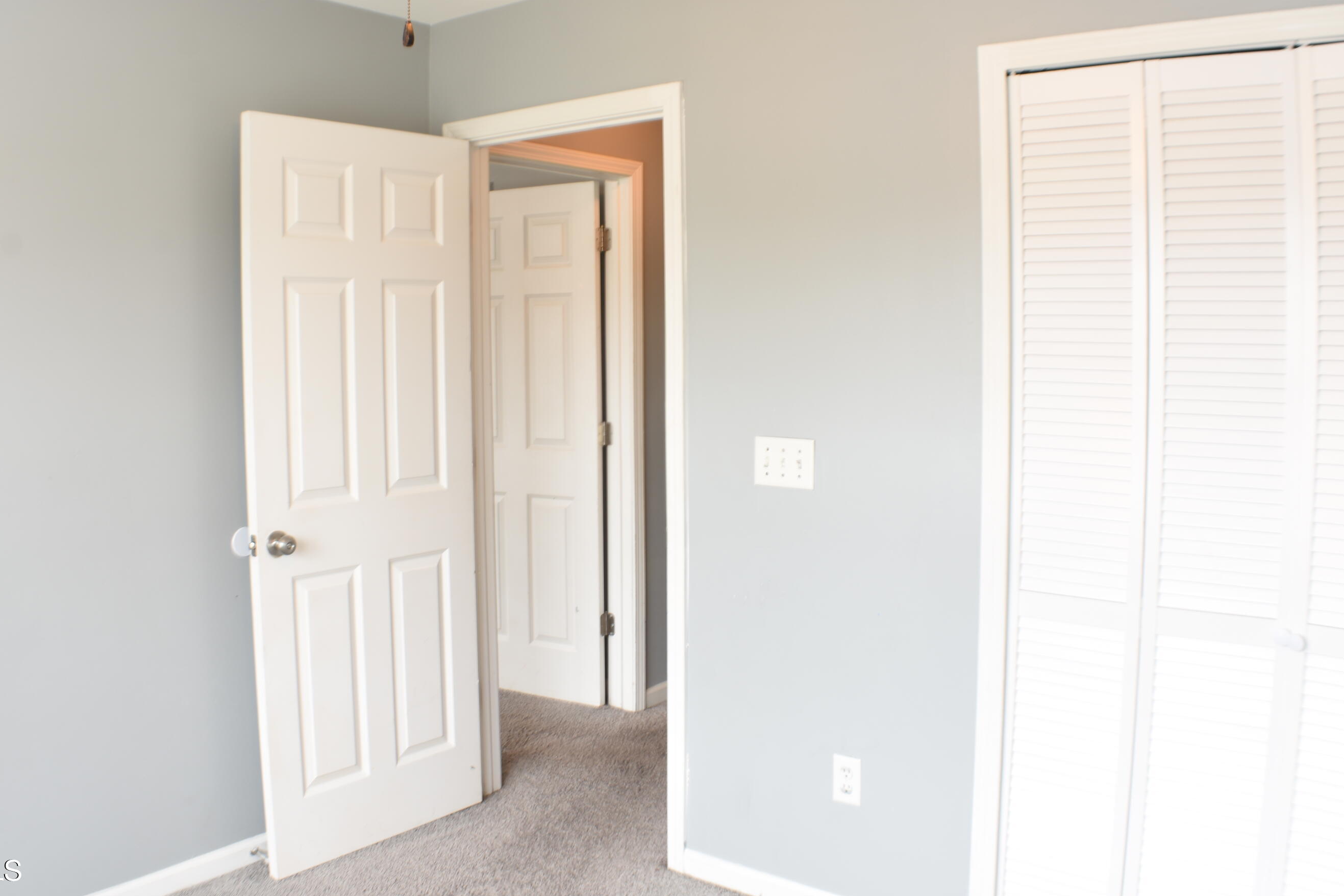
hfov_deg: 47.3
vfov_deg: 32.6
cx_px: 598
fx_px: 1531
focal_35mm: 41
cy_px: 407
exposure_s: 1/2
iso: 100
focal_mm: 24
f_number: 7.1
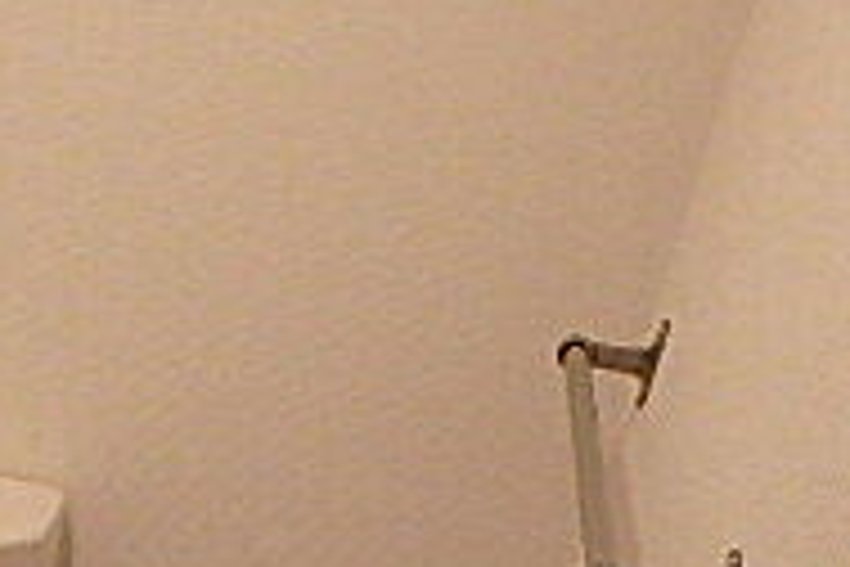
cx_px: -225
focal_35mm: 74
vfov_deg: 16.1
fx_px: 1747
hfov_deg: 24.3
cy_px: 968
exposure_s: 1/30
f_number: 3.5
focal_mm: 3.7
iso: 640
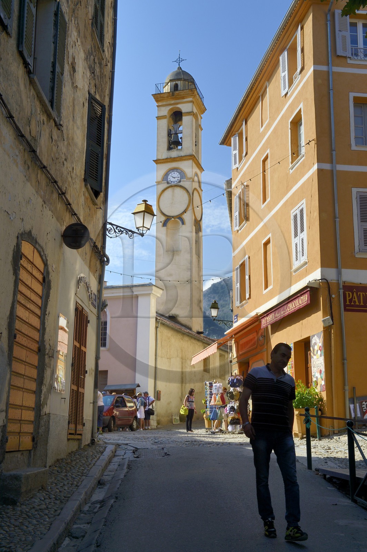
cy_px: 276
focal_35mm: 42
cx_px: 184
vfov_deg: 46.4
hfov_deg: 31.8
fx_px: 643
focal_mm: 42
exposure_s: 1/200
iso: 200
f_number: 16
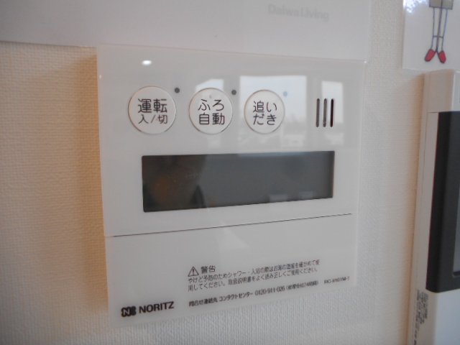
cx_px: 230
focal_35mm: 26
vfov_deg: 53.1
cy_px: 172
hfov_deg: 67.3
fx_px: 346
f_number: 3.2
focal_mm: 4.6
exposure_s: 1/30
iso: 80
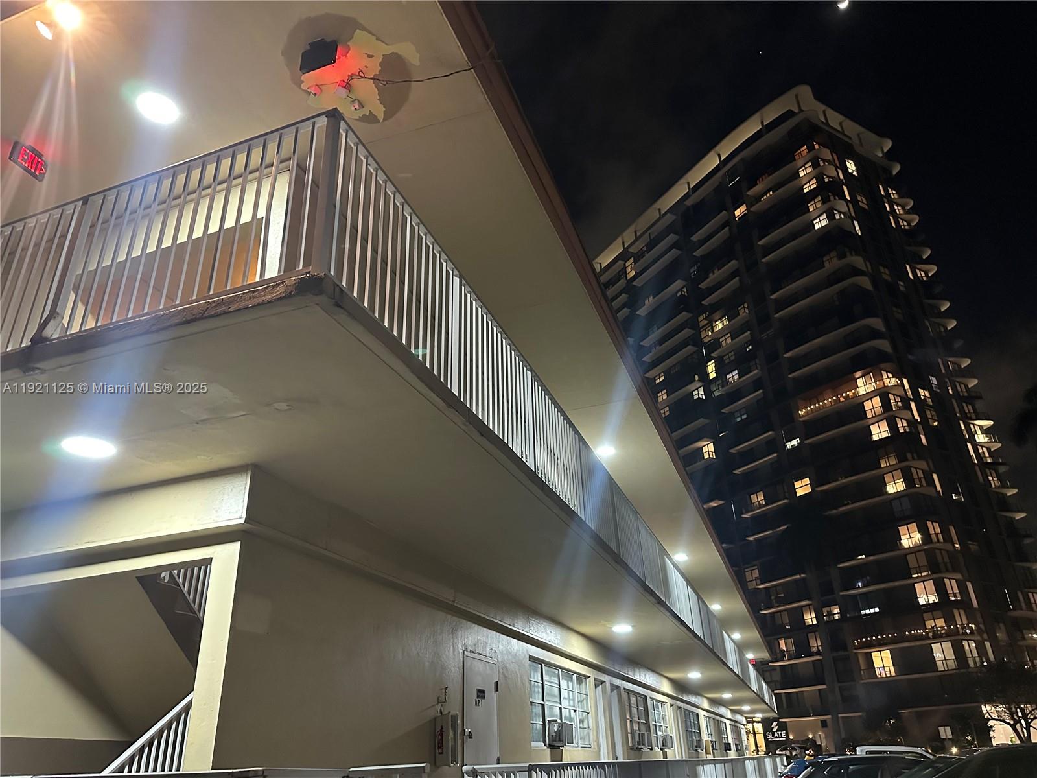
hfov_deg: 71.6
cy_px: 389
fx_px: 719
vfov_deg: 56.8
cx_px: 518
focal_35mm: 24
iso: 1000
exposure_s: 1/40
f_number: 1.78
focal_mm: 6.86
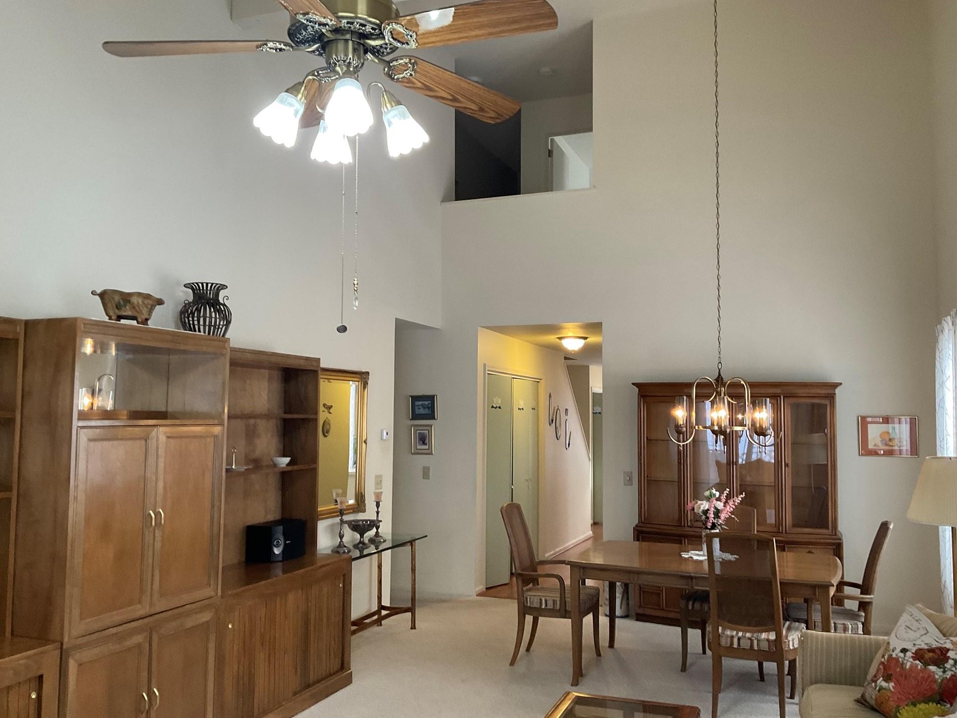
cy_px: 355
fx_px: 857
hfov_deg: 58.3
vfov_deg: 45.4
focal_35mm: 31
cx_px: 501
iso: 125
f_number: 1.8
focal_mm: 3
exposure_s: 1/60
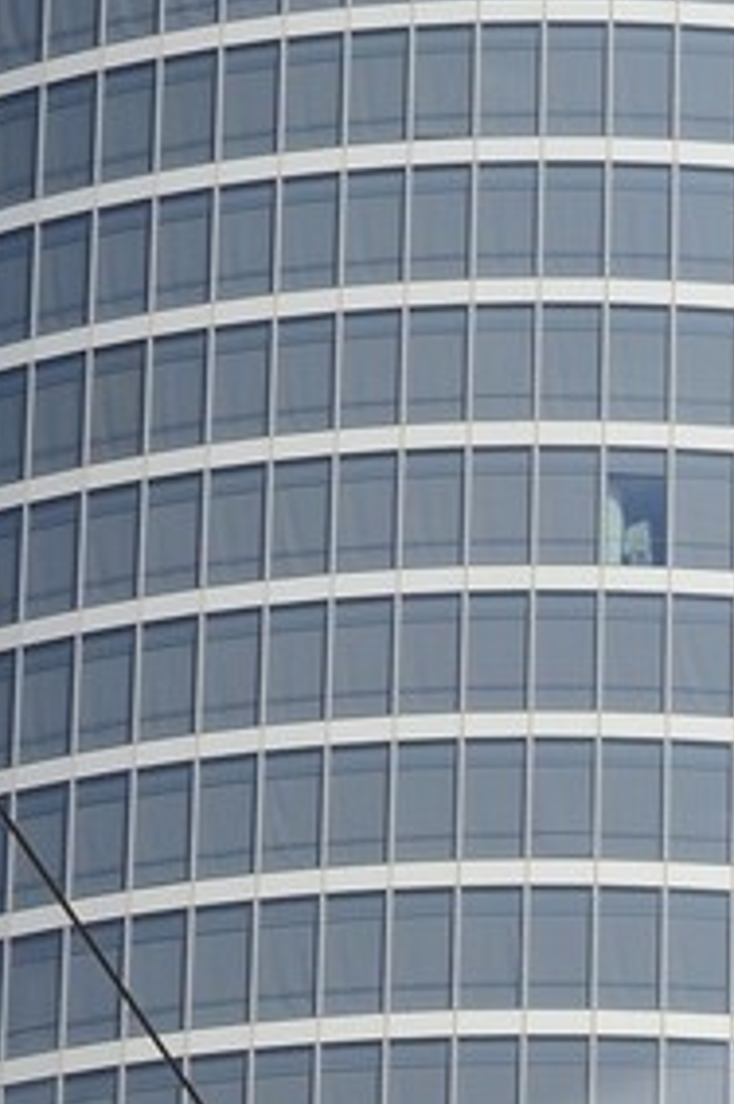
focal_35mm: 215
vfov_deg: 9.0
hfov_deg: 6.3
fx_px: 6591
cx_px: 1089
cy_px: 2216
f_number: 16
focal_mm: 38
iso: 200
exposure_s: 1/200
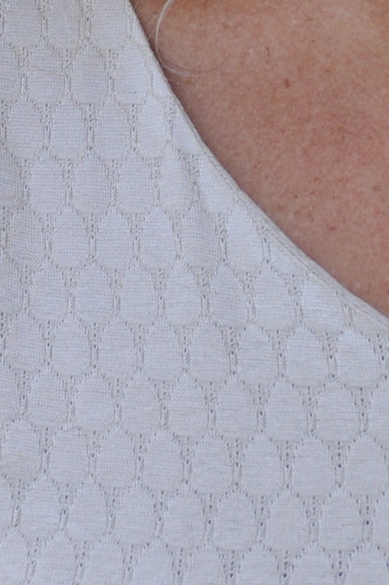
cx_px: 436
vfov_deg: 2.8
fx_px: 12095
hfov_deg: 1.8
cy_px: 31
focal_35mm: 745
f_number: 5.6
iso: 400
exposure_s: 1/250
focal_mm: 92
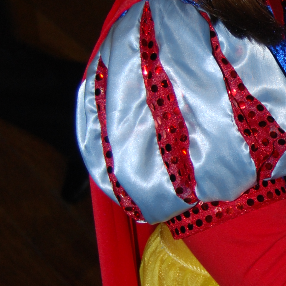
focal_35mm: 148
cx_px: 339
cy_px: 194
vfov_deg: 11.8
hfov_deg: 11.6
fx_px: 1383
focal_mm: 26
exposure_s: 1/60
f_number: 4.2
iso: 200
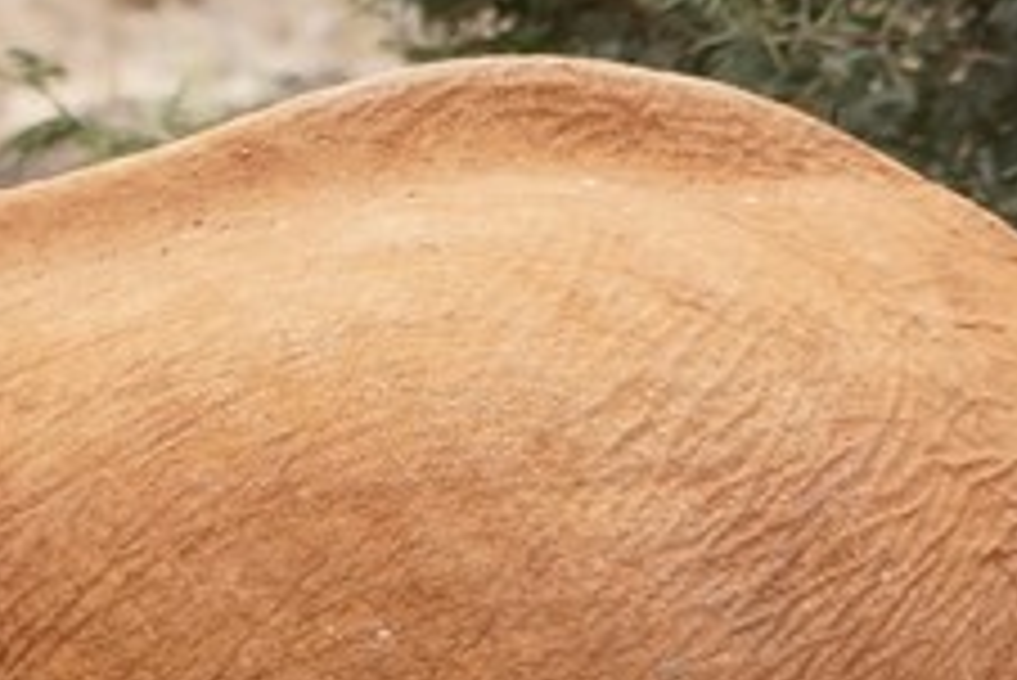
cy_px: 1139
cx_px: -774
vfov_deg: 1.2
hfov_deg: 1.7
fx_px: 33572
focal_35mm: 1188
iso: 800
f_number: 8
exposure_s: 1/500
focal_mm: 149
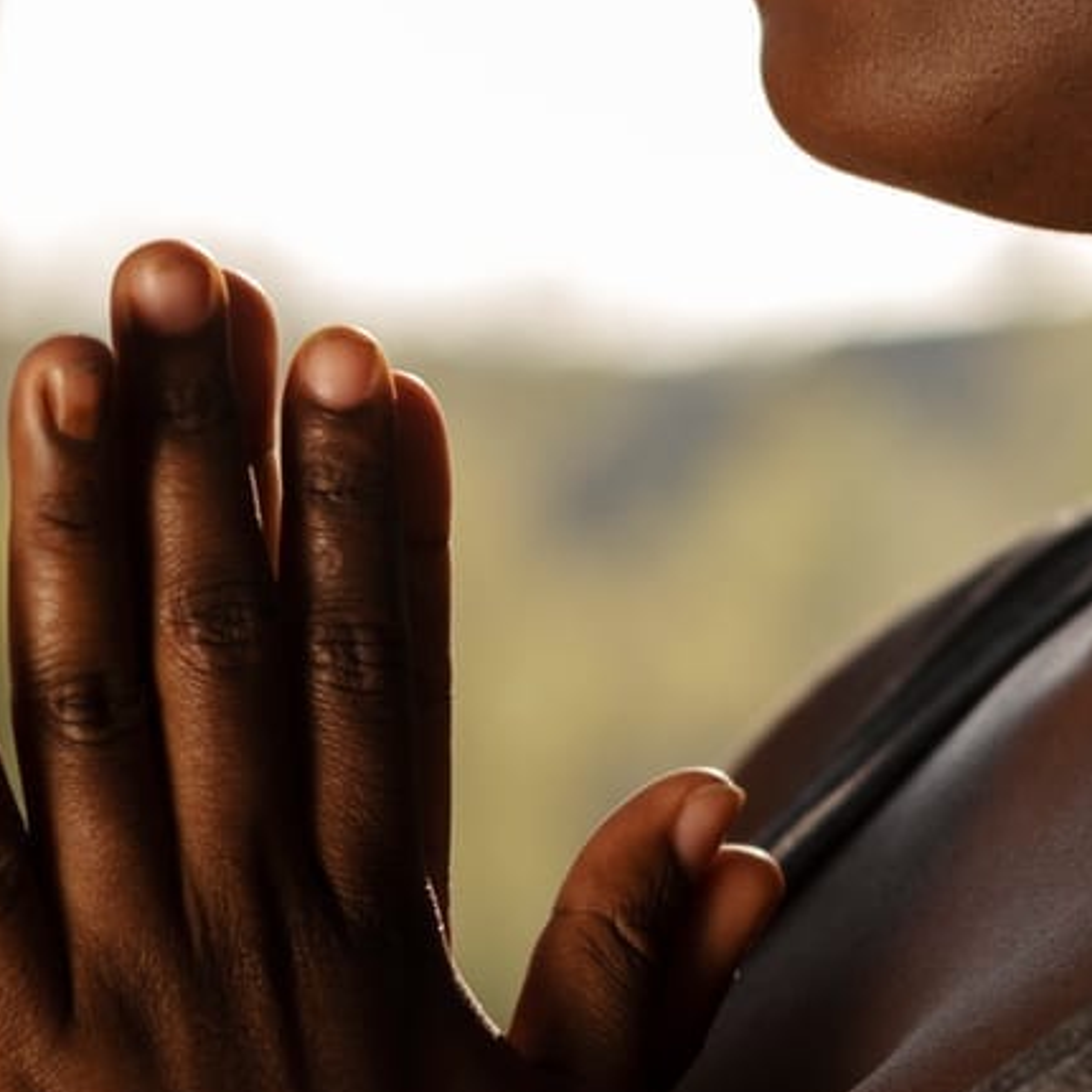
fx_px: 5603
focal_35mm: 157
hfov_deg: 11.1
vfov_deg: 11.1
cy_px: 531
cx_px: 785
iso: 100
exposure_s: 1/2000
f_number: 2
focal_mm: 35
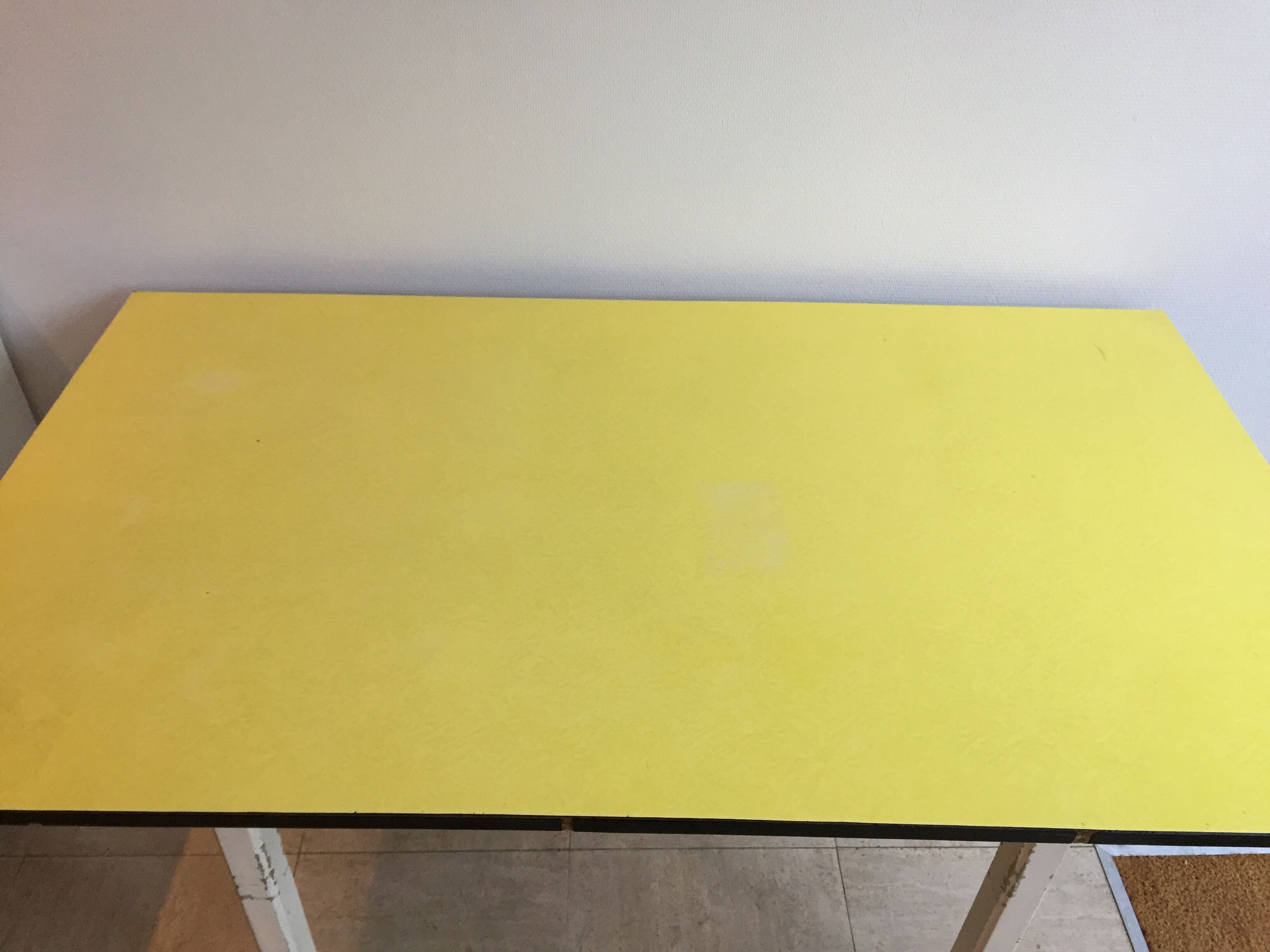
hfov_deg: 61.7
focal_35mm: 29
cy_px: 476
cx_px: 635
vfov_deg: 48.2
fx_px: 1064
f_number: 2.2
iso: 64
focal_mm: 4.15
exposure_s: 1/33
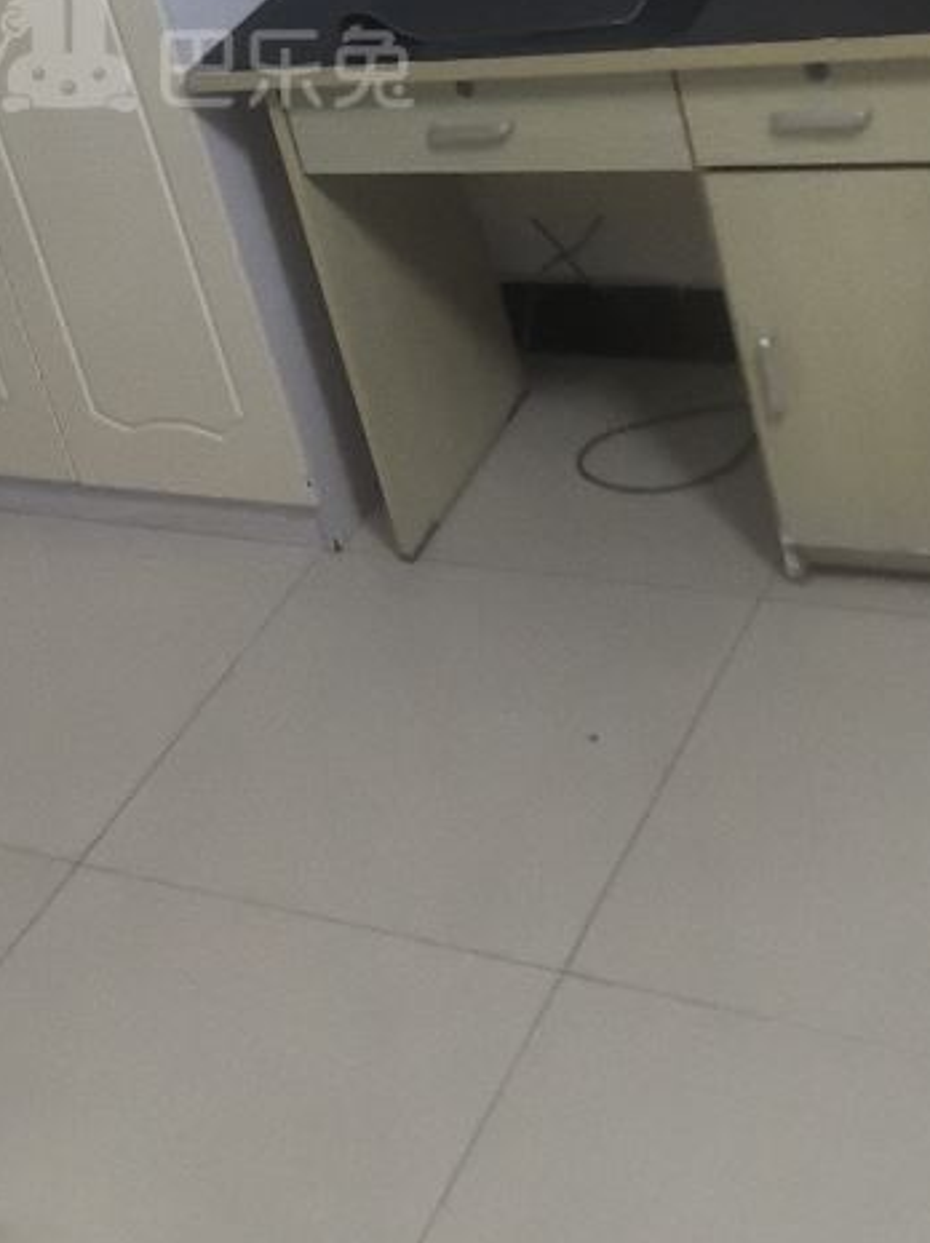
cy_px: 41
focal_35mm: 62
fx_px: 2224
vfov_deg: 29.4
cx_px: 200
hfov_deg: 23.3
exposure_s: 1/100
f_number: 2
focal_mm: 5.75
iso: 1000
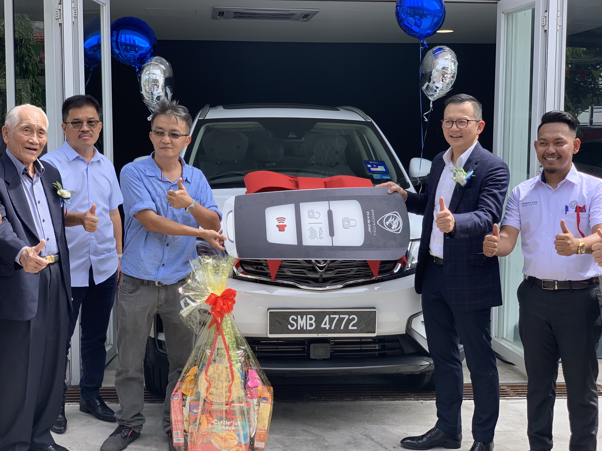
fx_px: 904
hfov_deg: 36.8
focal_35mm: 52
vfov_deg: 28.0
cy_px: 226
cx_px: 301
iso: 16
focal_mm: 6
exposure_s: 1/320
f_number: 2.4
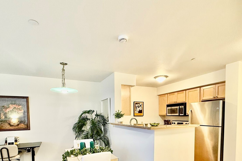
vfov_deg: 56.4
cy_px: 122
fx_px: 141
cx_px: 119
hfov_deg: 81.2
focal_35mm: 21
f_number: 2.2
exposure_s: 1/60
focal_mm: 2.22
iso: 320
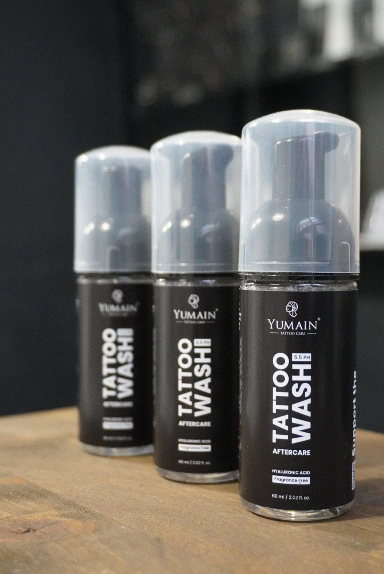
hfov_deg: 27.6
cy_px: 311
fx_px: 782
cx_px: 216
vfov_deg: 40.3
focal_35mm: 49
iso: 6400
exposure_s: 1/160
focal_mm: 28
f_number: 4.5
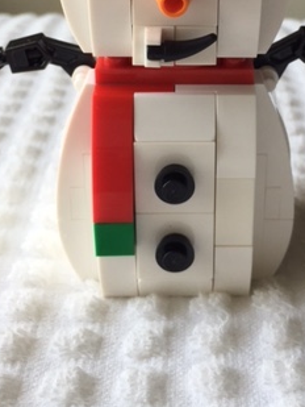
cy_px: 62
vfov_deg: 31.1
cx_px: 196
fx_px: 704
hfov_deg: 24.3
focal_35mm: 60
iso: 50
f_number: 2.2
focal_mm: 4.15
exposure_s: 1/120
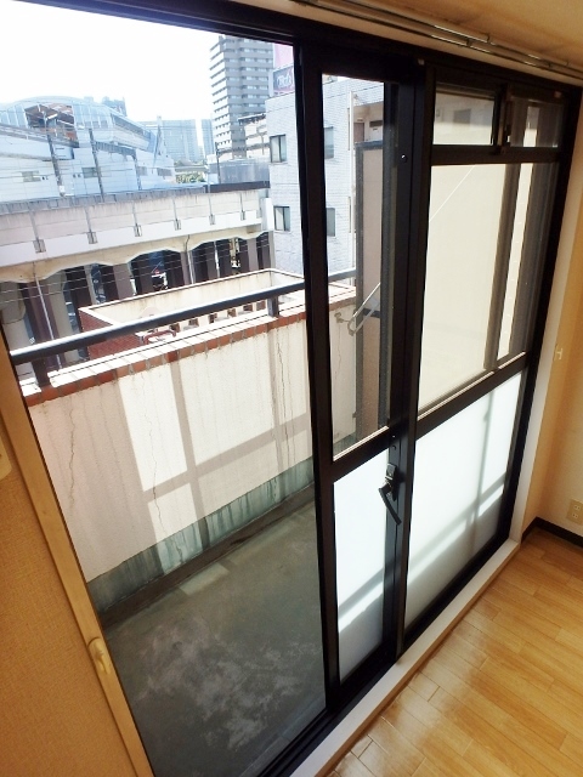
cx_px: 292
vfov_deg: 79.0
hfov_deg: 63.4
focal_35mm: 21
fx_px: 472
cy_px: 388
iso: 125
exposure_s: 1/320
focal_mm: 3.7
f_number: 3.5
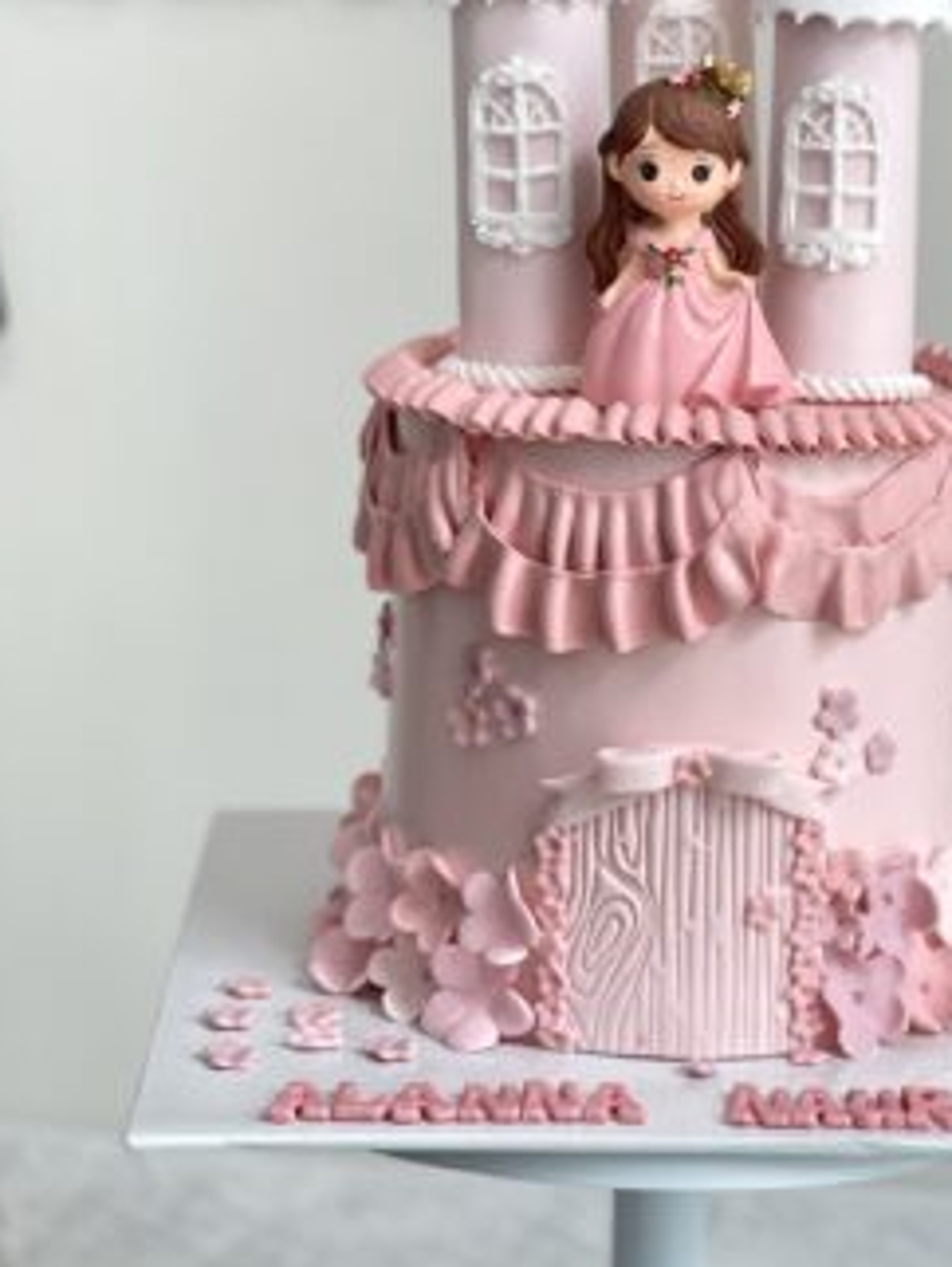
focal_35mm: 106
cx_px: 681
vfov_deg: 18.5
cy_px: 411
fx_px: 3882
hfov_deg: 13.9
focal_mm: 7.5
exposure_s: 1/121
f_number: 2.2
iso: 64
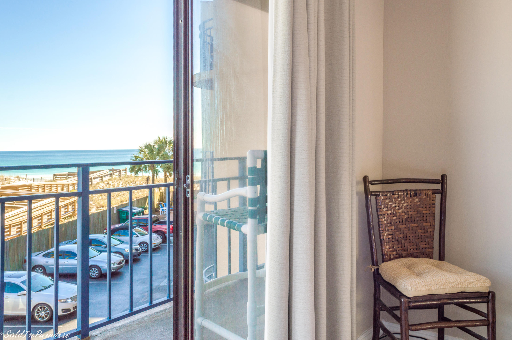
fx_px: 426
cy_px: 170
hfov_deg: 62.0
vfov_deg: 43.5
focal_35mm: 30
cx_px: 256
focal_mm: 20
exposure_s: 1/60
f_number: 6.3
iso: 200
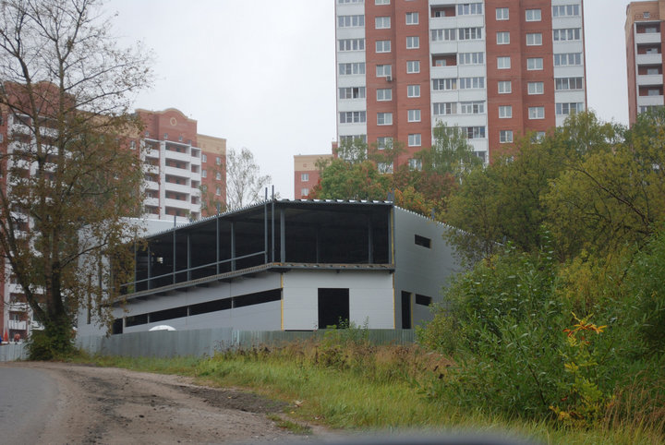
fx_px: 1526
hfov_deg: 24.6
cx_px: 332
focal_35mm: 82
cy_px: 222
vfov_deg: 16.6
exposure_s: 1/125
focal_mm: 55
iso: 160
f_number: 5.6
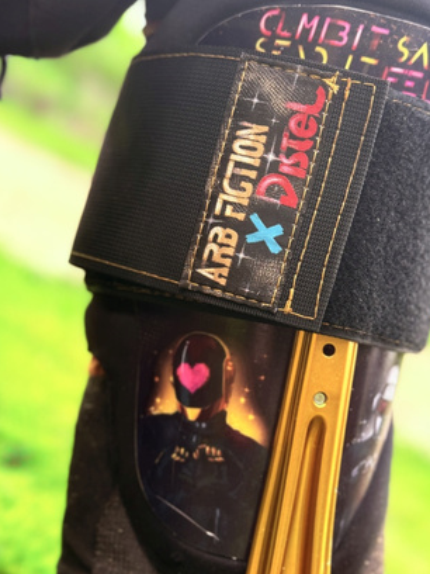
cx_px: 223
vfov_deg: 36.2
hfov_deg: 27.5
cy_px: 283
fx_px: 878
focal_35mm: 53
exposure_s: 1/337
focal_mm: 6.76
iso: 64
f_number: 1.78
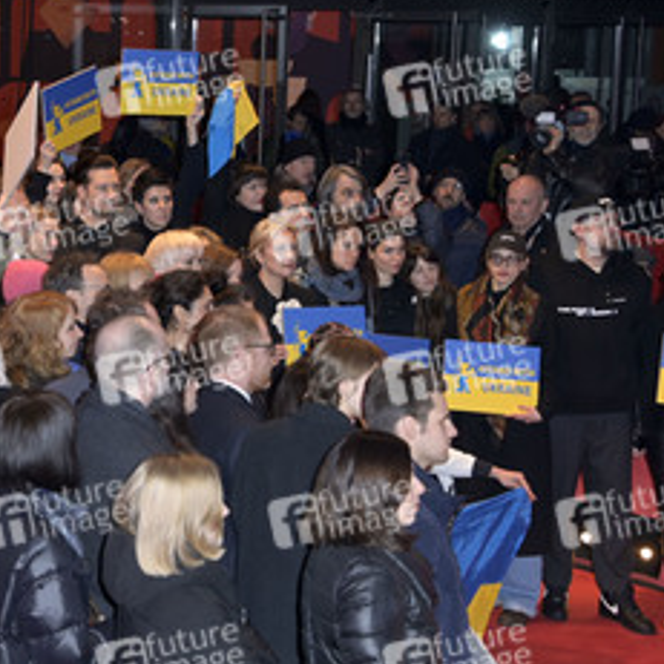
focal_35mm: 96
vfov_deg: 18.1
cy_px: 299
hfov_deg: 17.9
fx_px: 2083
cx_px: 93
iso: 1250
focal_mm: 58
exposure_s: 1/250
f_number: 5.6
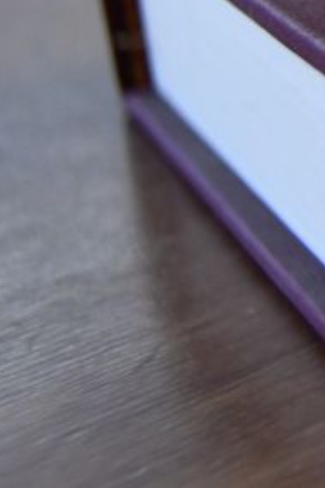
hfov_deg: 7.1
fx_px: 2183
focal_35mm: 161
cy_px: -91
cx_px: 1125
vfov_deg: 12.5
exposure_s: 1/160
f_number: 3.5
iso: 800
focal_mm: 22
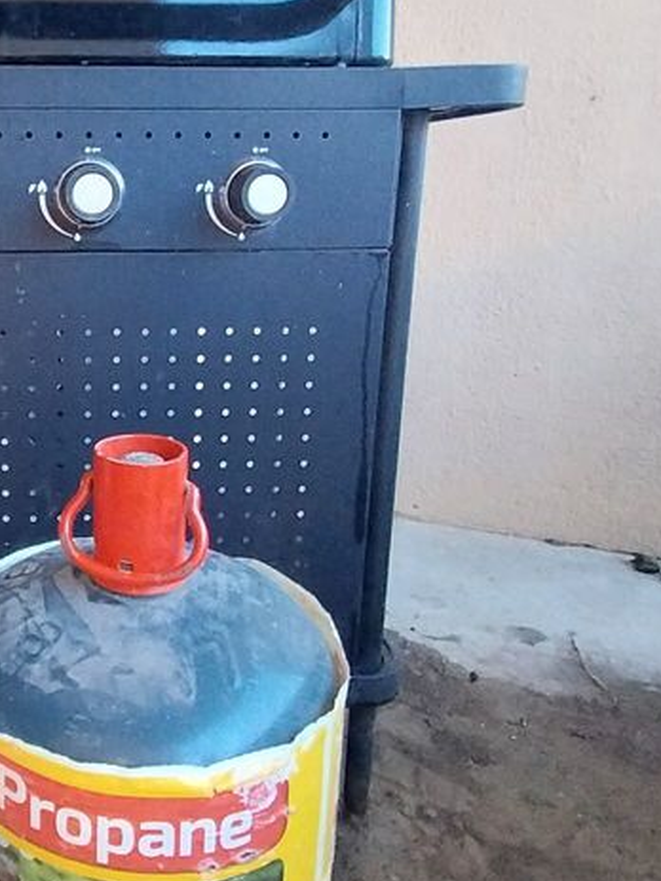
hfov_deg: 44.9
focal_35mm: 28
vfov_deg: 63.0
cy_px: 366
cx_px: 59
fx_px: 713
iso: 200
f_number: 2.2
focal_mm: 1.3
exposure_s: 1/40
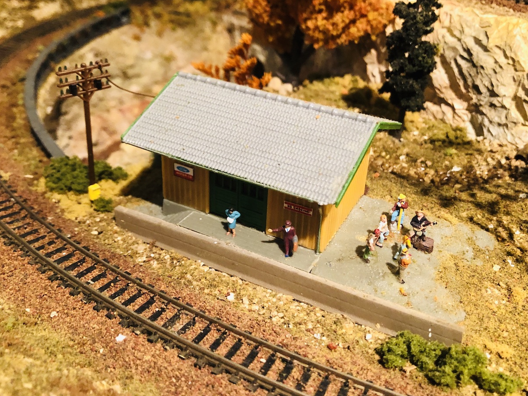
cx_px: 258
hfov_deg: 52.6
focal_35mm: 35
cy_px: 176
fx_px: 534
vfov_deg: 40.6
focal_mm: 3.99
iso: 80
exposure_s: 1/15
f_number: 1.8
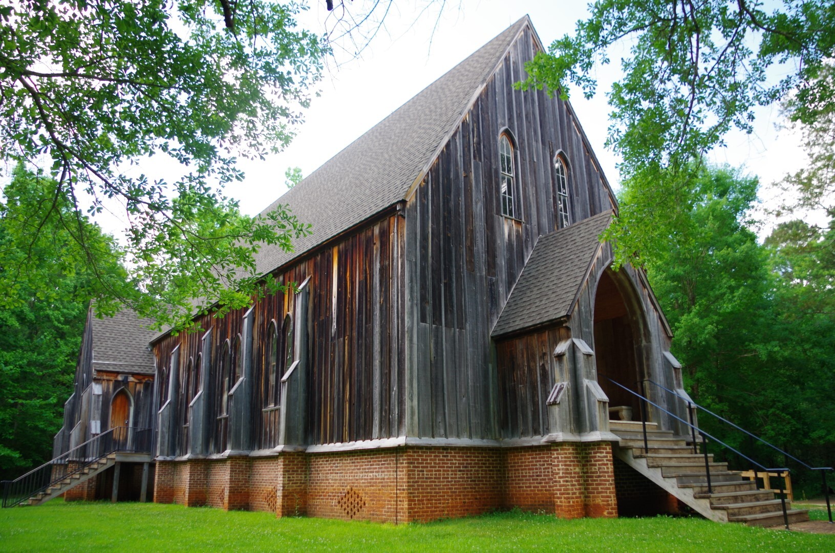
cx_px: 418
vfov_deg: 47.7
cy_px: 276
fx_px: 625
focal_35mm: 27
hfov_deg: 67.5
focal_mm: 18
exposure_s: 1/160
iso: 200
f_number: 4
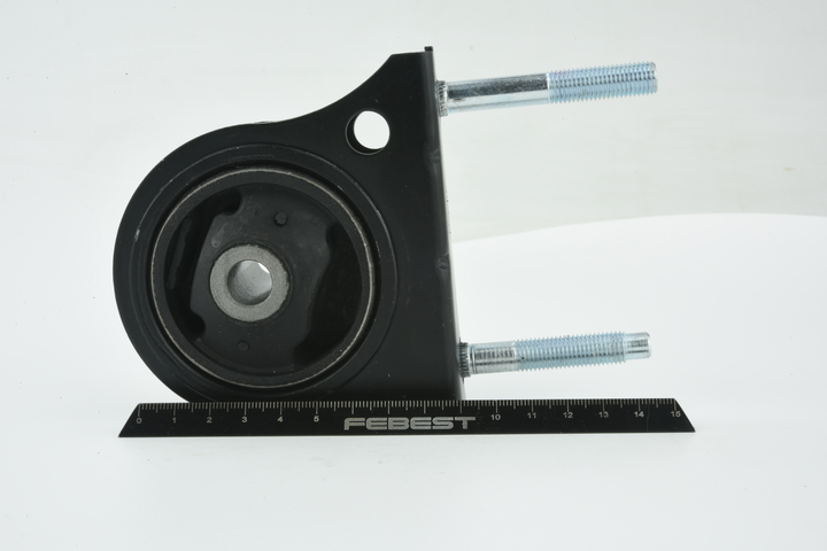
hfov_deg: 33.4
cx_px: 414
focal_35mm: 60
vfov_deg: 22.6
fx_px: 1378
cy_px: 276
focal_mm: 60
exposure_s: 1/2
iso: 64
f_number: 32
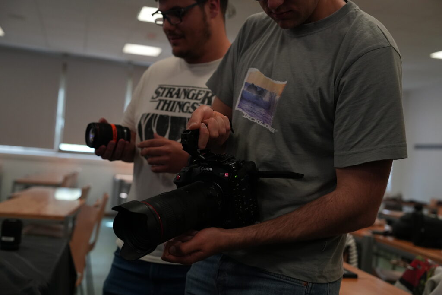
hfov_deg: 41.9
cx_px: 221
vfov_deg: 28.7
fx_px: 577
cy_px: 148
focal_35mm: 47
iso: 3200
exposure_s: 1/500
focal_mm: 47
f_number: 4
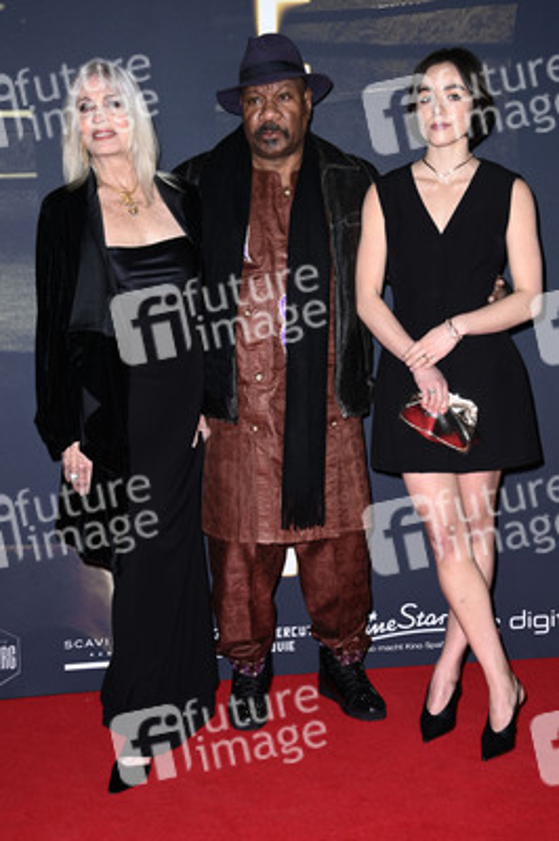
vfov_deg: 35.7
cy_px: 420
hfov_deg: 24.2
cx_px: 280
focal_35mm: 56
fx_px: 1306
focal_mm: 56
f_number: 5.6
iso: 640
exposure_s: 1/200
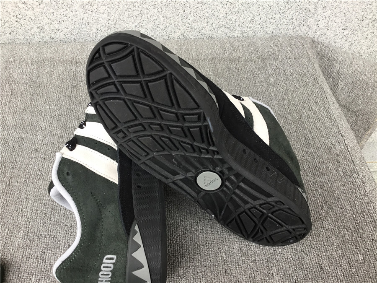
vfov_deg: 45.4
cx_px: 188
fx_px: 338
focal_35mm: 31
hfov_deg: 58.4
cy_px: 142
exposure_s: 1/50
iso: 32
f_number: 2.4
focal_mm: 3.3
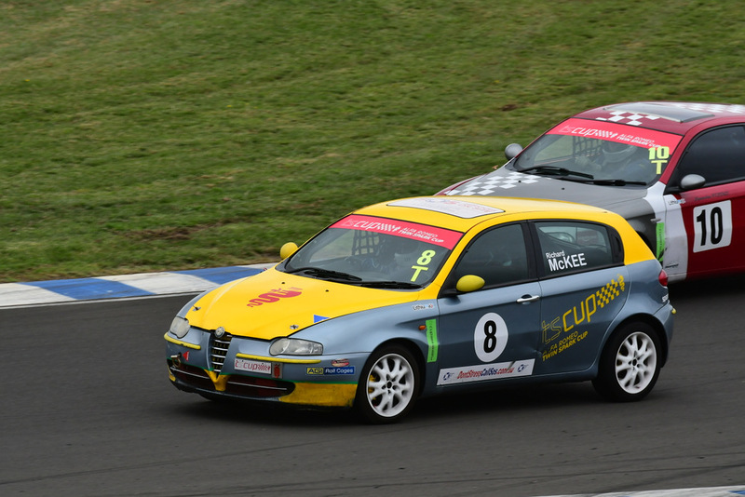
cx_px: 372
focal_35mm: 585
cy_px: 248
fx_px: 12110
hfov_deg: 3.5
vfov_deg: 2.4
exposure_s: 1/640
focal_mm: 390
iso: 640
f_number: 11
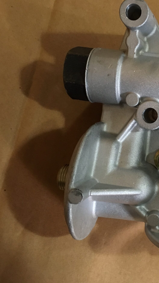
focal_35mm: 43
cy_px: 142
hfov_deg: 25.7
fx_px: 322
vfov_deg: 47.4
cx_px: 173
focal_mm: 4.15
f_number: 2.2
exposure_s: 1/33
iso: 250
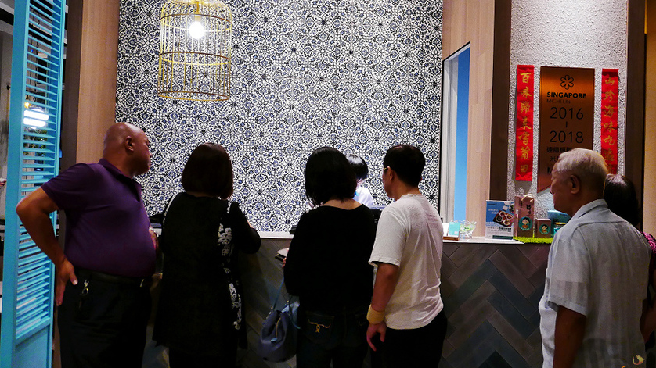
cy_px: 159
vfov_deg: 34.6
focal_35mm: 34
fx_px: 591
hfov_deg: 58.0
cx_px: 332
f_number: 2.2
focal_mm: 14.4
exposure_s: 1/80
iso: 1250
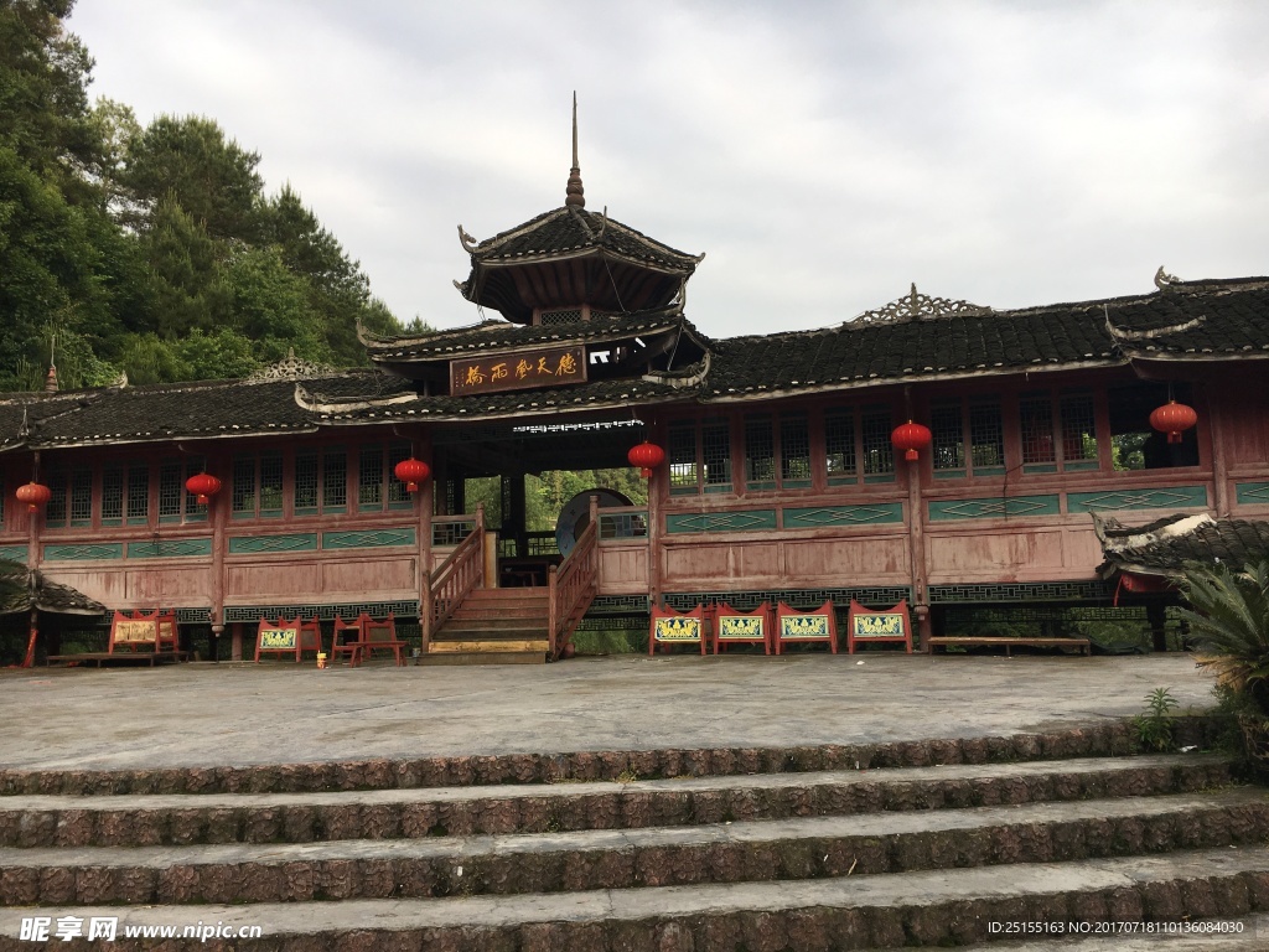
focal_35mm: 29
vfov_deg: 48.2
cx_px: 634
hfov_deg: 61.7
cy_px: 476
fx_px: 1063
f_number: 2.2
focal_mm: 4.15
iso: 25
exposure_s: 1/460
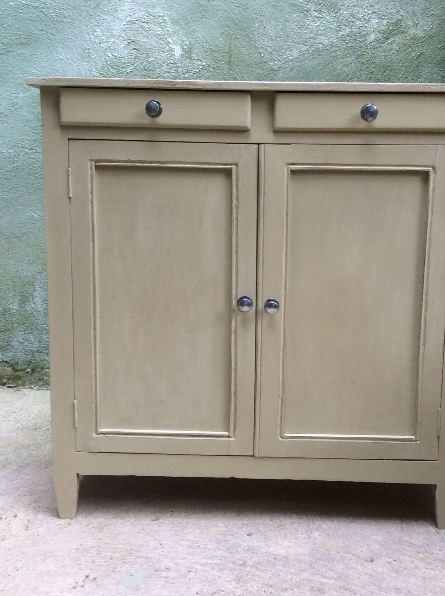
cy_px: 279
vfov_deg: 45.8
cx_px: 261
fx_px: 705
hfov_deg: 35.0
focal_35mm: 41
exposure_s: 1/25
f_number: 2.4
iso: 32
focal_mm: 3.3
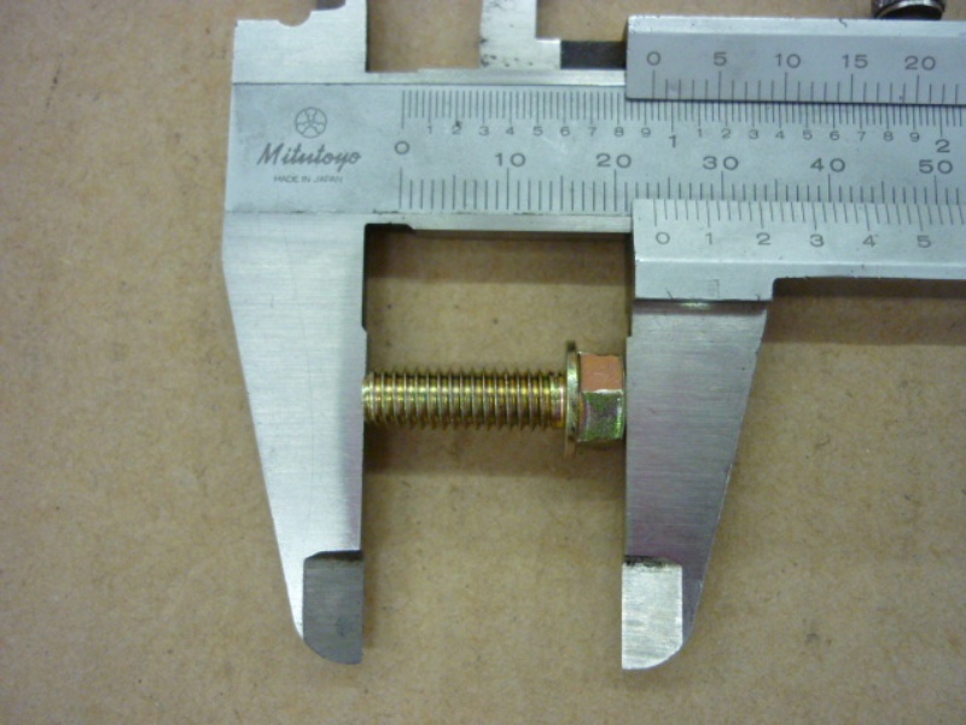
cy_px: 362
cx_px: 483
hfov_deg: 55.4
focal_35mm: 33
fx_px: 921
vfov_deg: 42.9
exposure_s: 1/25
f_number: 2.8
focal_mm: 5.5
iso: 400
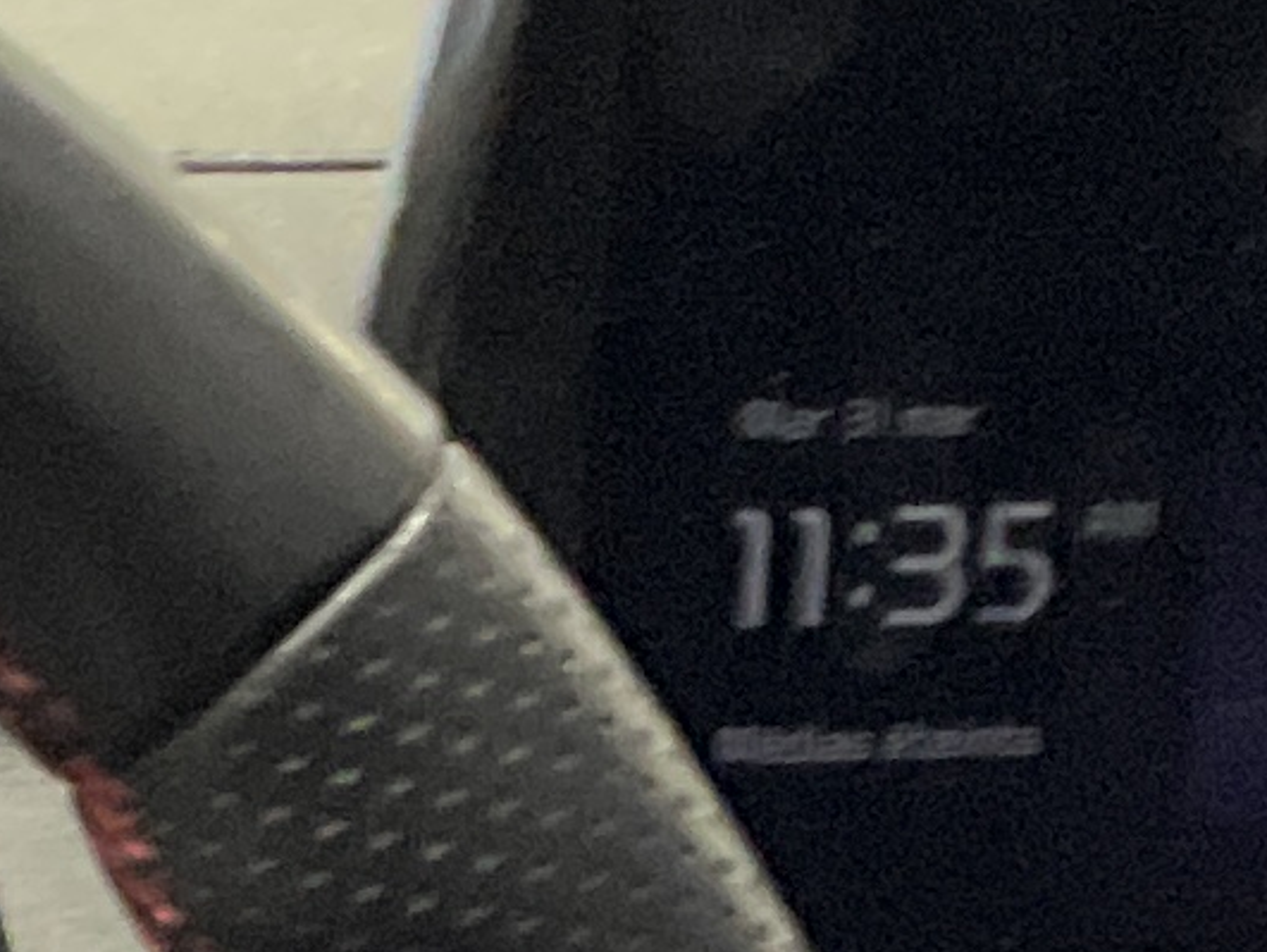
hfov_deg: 8.9
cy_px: 2300
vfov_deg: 6.4
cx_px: -246
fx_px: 8058
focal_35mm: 220
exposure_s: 1/30
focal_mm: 3
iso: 400
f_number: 1.8
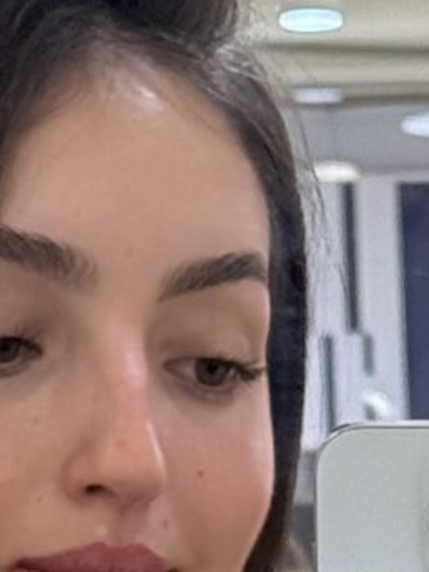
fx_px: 5899
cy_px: 1502
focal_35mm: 357
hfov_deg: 4.2
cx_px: 170
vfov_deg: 5.3
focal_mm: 6.76
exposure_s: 1/275
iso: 80
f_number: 1.78
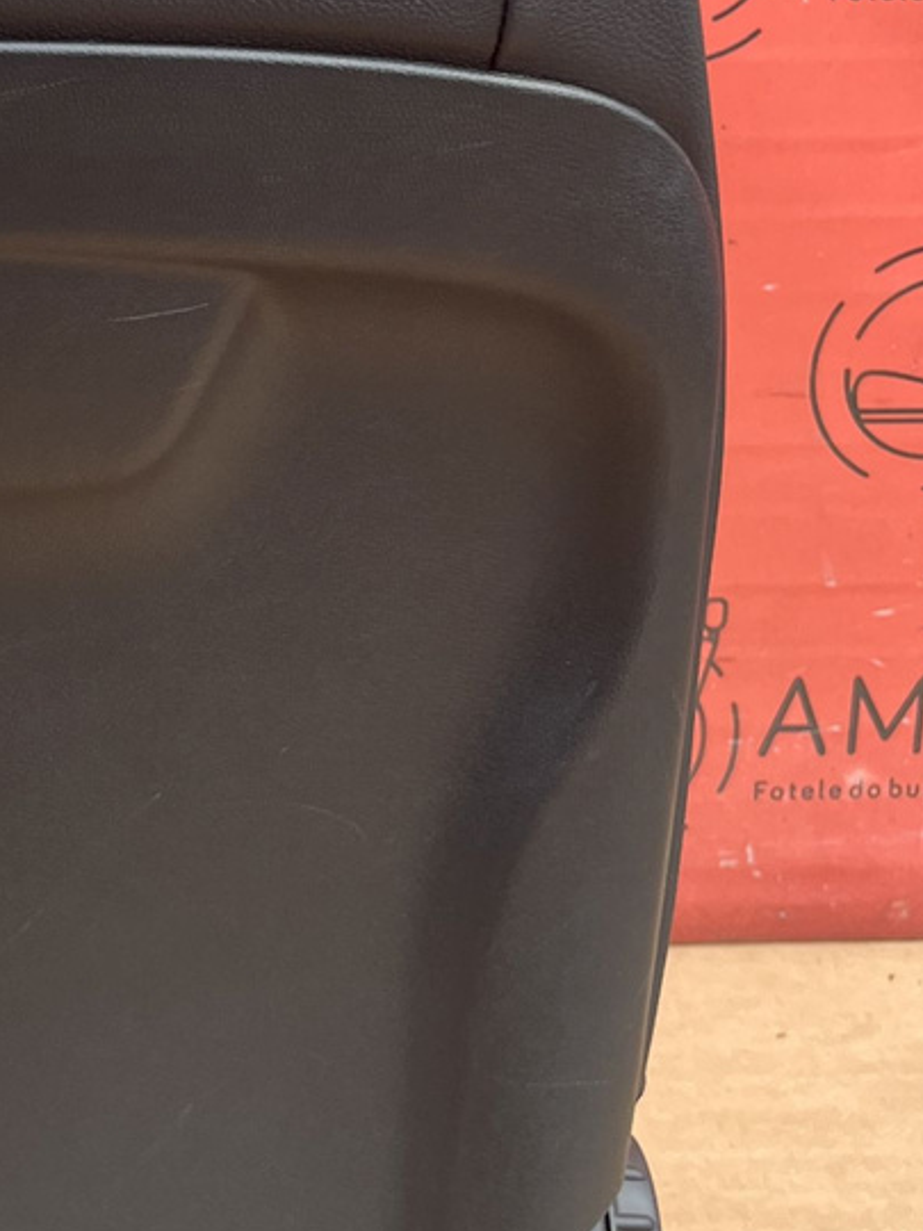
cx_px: -82
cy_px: 333
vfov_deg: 25.1
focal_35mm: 77
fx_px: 2738
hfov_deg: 18.4
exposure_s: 1/121
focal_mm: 5.1
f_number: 1.6
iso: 50
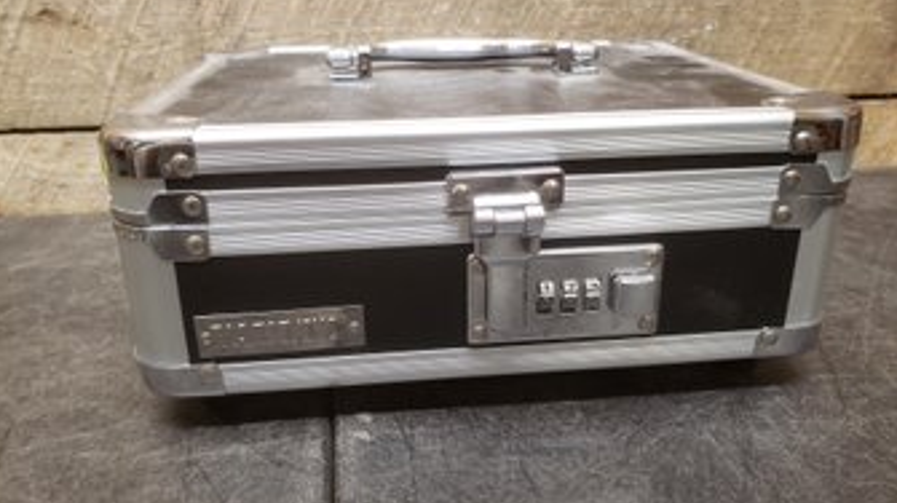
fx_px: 689
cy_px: 269
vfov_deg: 40.1
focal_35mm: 29
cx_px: 446
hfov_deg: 66.1
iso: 250
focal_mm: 4.3
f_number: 2.4
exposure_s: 1/15
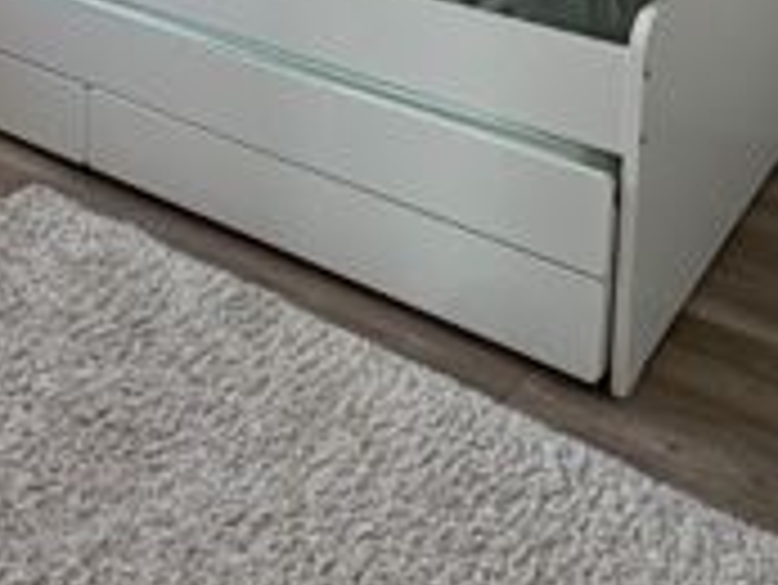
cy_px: -360
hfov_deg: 33.6
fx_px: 1282
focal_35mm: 57
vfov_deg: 20.7
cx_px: 281
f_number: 2.2
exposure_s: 1/99
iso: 160
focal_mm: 2.22
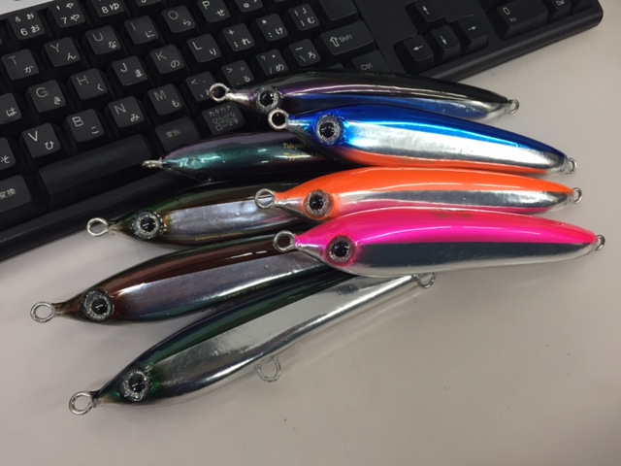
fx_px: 520
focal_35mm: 29
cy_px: 233
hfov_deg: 61.7
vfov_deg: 48.2
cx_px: 310
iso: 32
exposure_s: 1/30
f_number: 2.2
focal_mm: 4.15
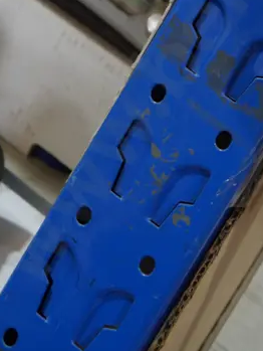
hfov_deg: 15.1
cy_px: -135
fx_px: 952
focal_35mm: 94
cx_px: 326
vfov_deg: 19.0
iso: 640
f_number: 3.6
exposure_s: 1/60
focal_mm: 16
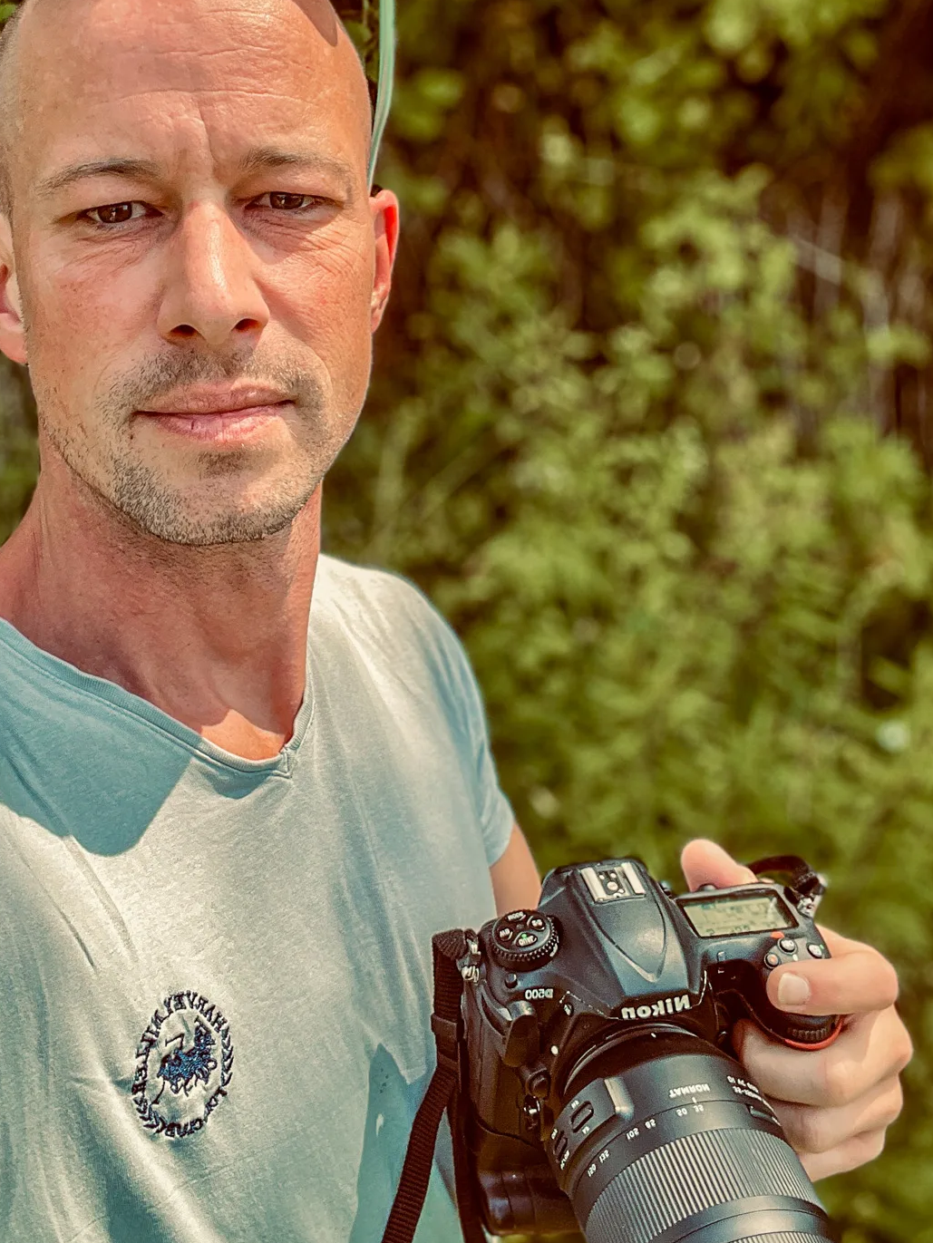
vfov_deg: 44.6
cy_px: 502
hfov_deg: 34.1
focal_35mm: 42
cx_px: 335
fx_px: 1509
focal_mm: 2.71
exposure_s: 1/440
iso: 32
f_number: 2.2
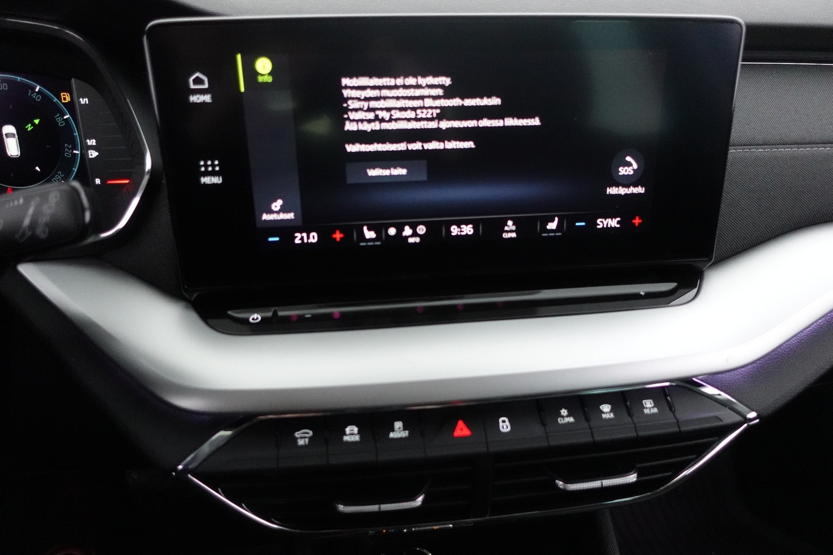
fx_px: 555
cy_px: 278
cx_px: 416
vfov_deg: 53.1
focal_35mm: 24
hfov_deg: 73.7
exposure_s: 1/125
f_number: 1.8
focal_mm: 9.4
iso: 3200
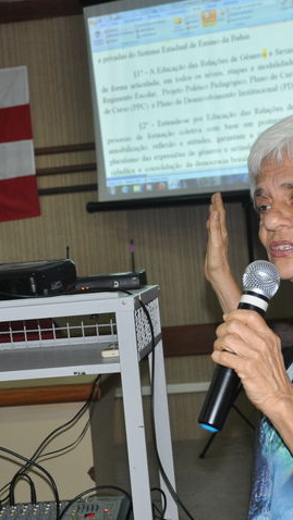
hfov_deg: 16.8
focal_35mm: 72
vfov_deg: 29.3
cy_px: 259
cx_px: 150
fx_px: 994
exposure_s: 1/60
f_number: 4.2
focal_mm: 30
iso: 800
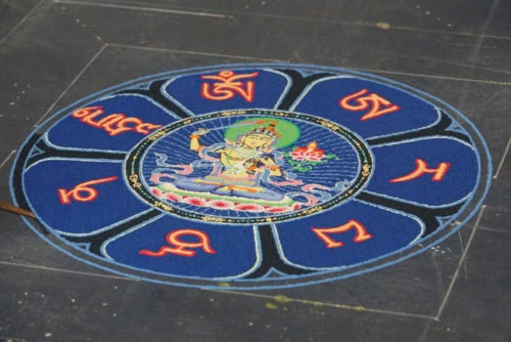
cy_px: 171
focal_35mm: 139
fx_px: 1974
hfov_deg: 14.7
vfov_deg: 9.9
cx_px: 256
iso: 800
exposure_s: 1/250
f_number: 4
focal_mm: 51.1
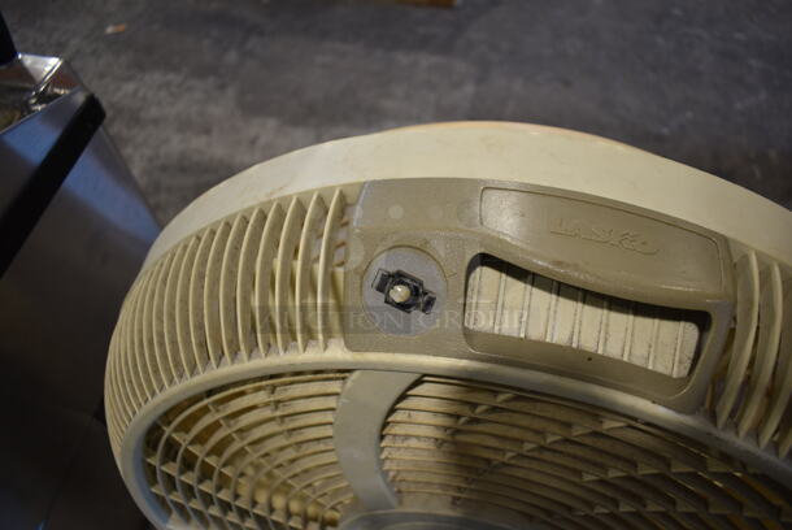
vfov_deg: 48.0
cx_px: 396
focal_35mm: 27
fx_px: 595
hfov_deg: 67.3
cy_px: 265
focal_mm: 18
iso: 220
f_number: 3.5
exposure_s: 1/30
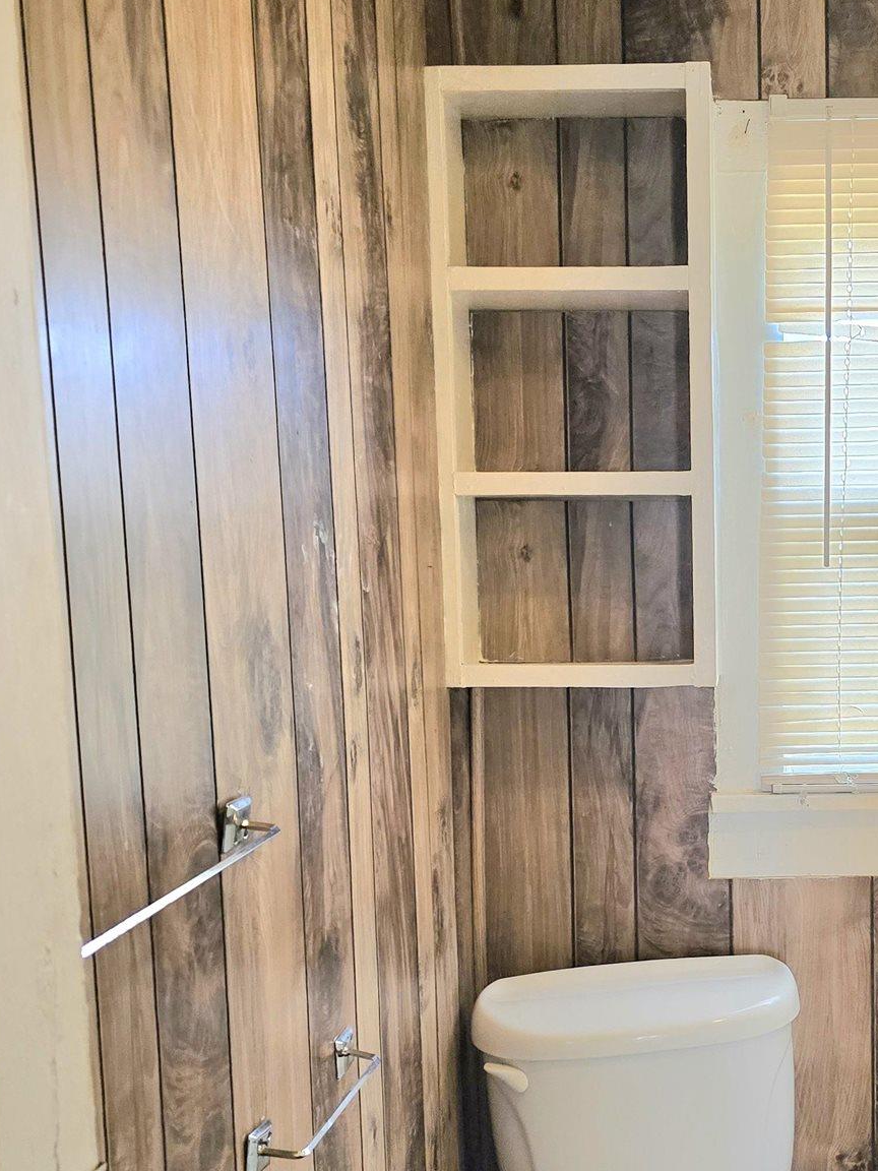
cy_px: 748
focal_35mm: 46
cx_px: 786
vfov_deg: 40.9
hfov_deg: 30.2
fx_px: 1556
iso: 800
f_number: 1.7
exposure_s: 1/120
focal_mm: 6.3
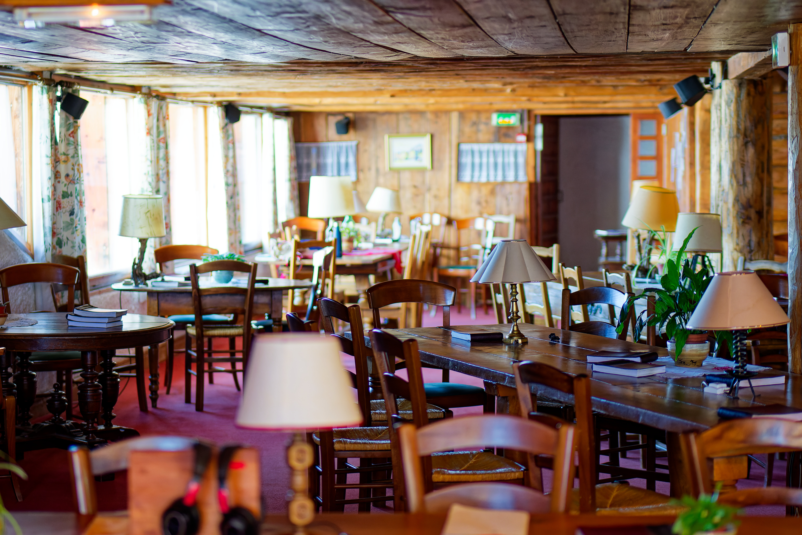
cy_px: 268
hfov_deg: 27.0
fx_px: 1671
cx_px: 401
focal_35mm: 75
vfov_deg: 18.2
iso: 640
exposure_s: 1/400
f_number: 1.4
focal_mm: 50
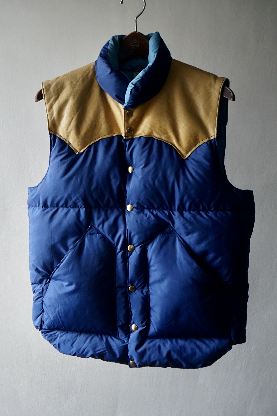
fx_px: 606
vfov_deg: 37.9
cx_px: 138
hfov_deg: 25.7
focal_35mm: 52
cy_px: 208
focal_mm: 35
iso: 1600
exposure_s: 1/160
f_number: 3.2
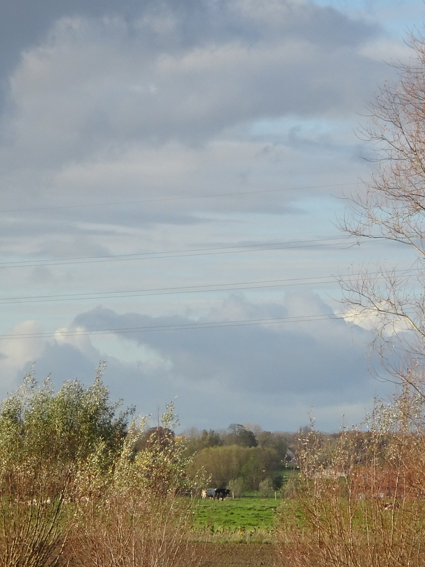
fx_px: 4208
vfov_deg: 7.7
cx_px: 250
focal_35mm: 257
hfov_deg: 5.8
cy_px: 429
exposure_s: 1/250
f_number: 5.6
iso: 80
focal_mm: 20.29
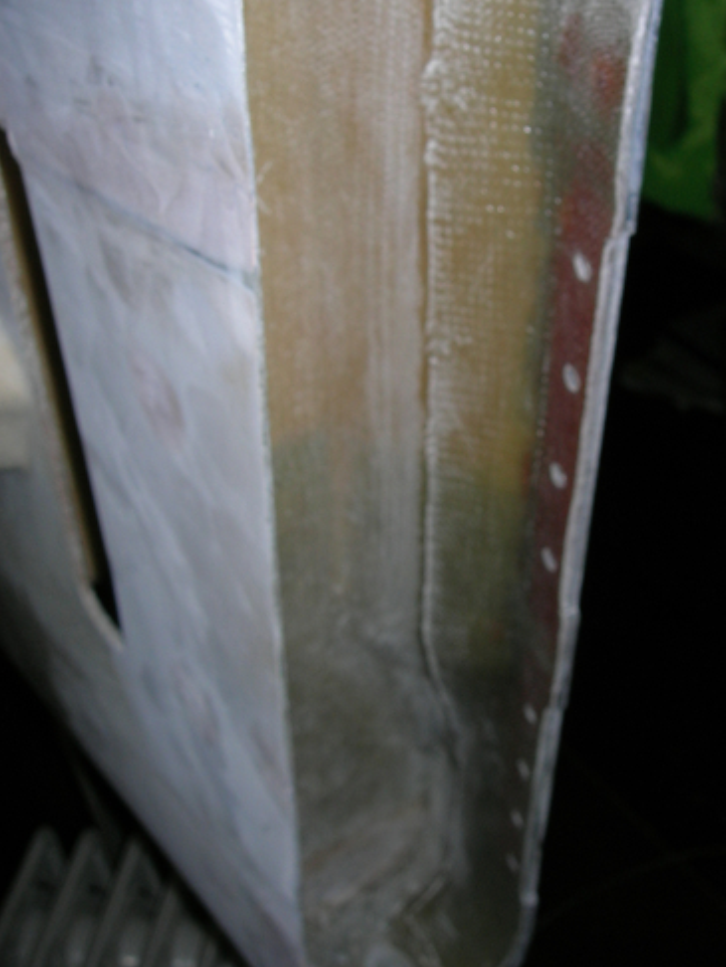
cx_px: 450
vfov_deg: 38.1
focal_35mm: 50
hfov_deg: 29.0
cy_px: 436
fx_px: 1397
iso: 64
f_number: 4.8
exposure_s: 1/60.1
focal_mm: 7.8
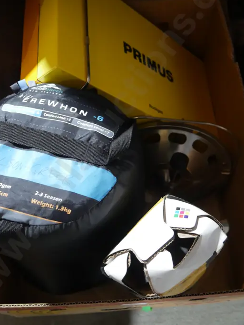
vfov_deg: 44.4
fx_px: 394
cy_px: 119
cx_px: 112
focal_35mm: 42
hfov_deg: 34.4
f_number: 3.5
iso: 1250
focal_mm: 14
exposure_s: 1/60
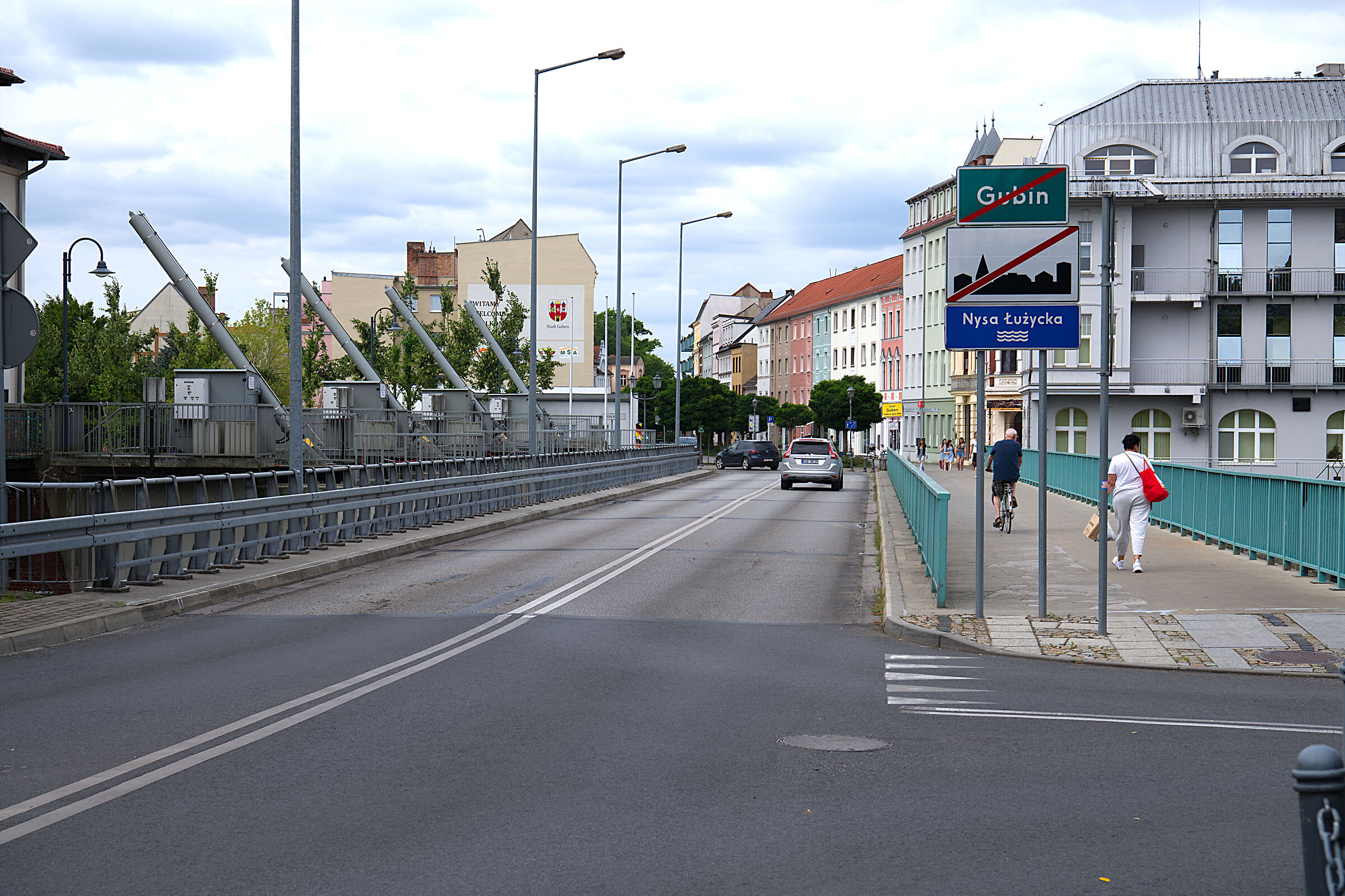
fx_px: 2092
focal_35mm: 56
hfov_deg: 35.6
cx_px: 672
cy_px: 448
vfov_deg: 24.2
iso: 100
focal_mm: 56
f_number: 9
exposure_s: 1/250
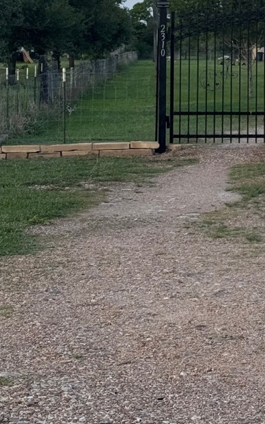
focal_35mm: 126
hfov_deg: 10.2
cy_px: -25
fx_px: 1455
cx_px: 348
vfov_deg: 16.1
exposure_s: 1/693
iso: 64
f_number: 1.78
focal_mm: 6.76
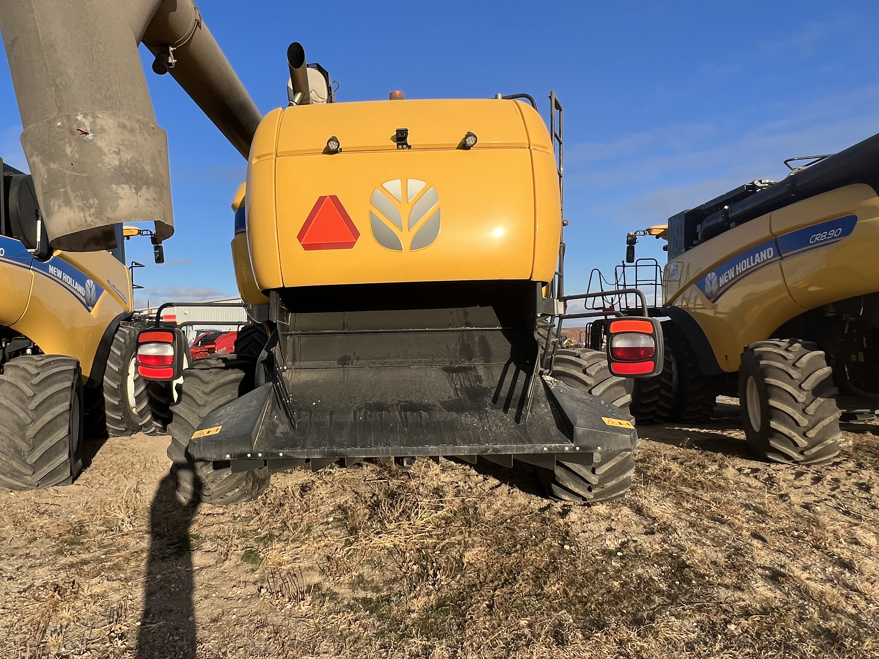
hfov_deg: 76.0
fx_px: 559
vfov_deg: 61.0
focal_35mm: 22
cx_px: 382
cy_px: 312
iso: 32
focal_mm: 1.57
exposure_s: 1/1783
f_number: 1.8
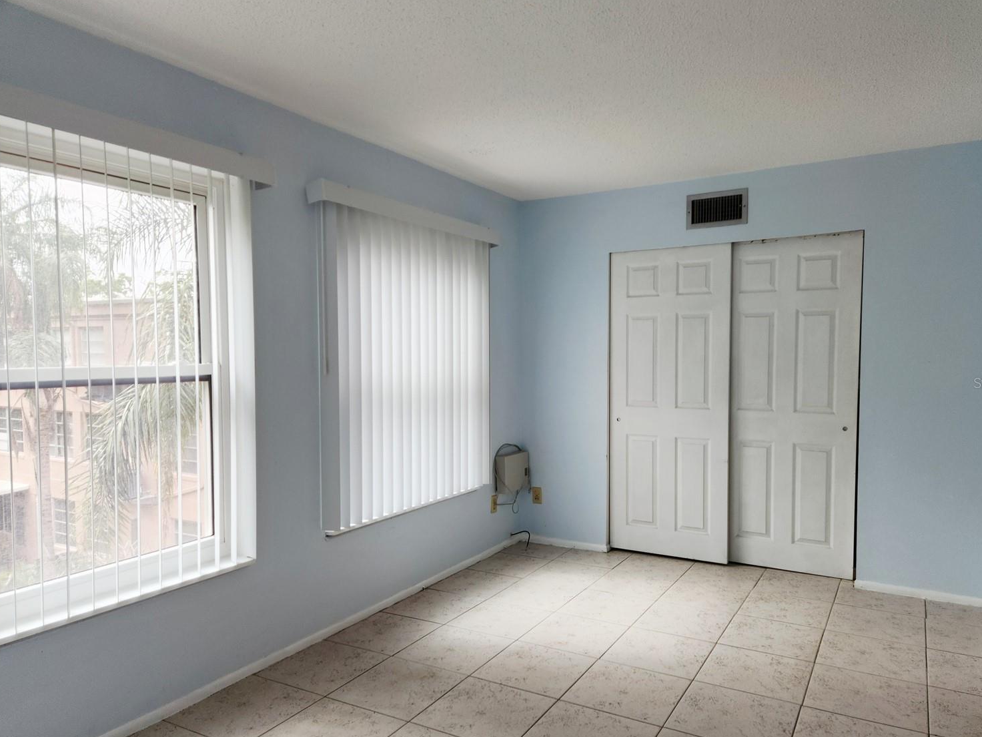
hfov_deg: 69.4
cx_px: 503
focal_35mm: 25
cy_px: 383
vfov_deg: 54.9
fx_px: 709
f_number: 1.8
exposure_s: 1/182
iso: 64
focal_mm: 5.4
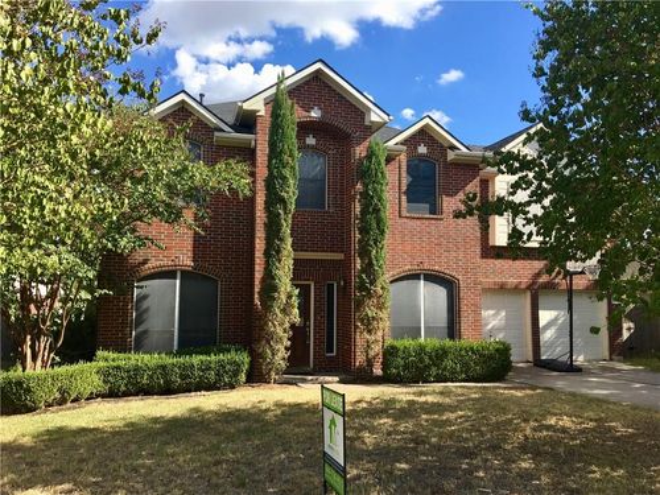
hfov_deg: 61.7
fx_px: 553
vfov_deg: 48.2
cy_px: 248
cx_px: 330
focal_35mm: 29
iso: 25
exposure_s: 1/962
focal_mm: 4.15
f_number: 2.2
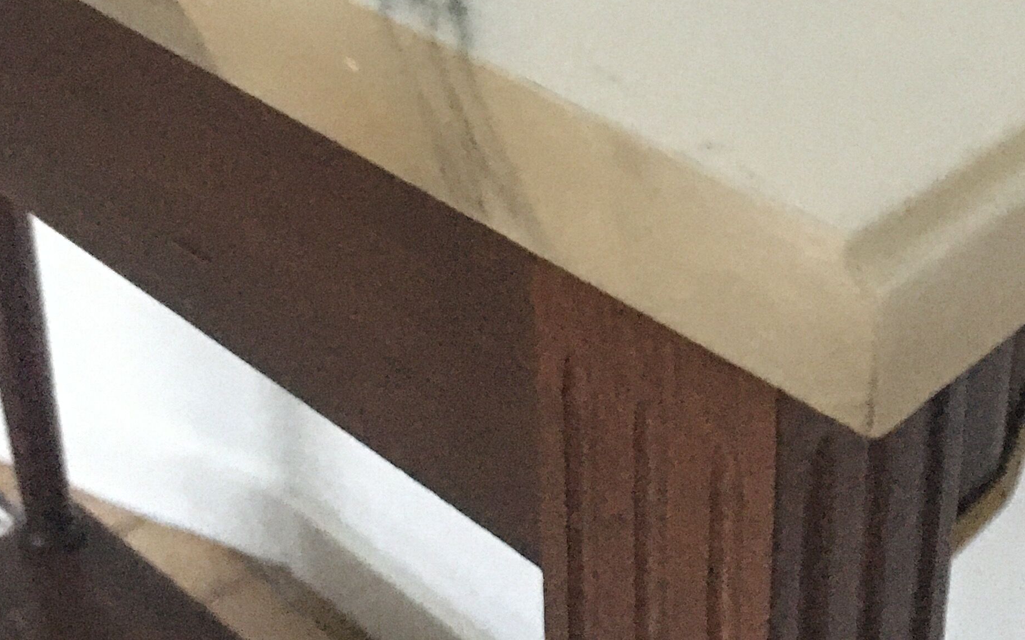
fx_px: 1872
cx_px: 701
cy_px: 73
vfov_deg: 19.1
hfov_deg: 30.4
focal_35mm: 67
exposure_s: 1/17
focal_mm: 4.15
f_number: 2.2
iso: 800
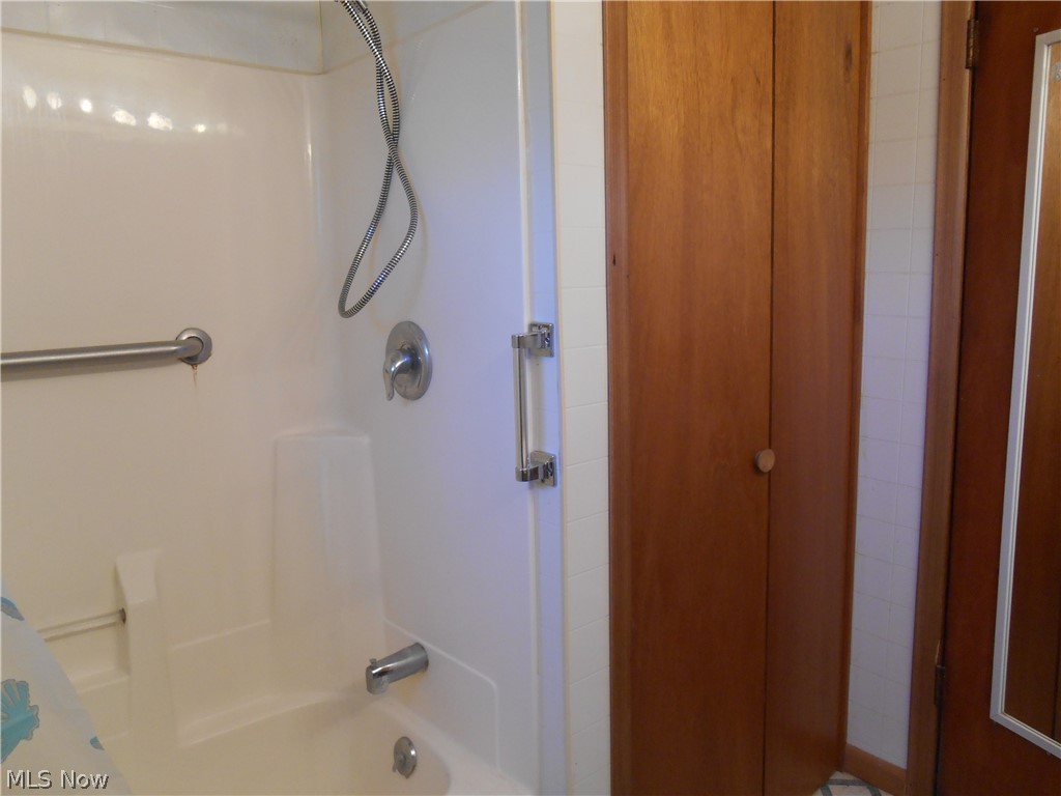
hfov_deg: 67.3
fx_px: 797
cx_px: 530
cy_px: 398
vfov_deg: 53.1
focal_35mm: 26
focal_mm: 4.7
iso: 220
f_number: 3.4
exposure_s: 1/30
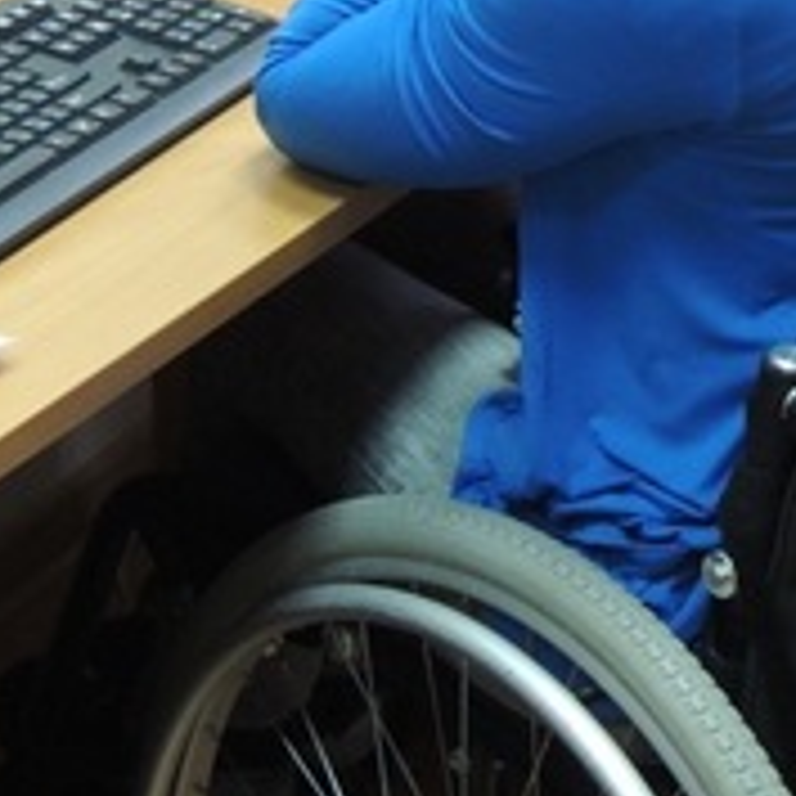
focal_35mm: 150
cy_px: -40
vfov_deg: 11.5
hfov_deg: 11.6
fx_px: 3902
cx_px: 679
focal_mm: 8.9
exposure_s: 1/20
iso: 400
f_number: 3.6
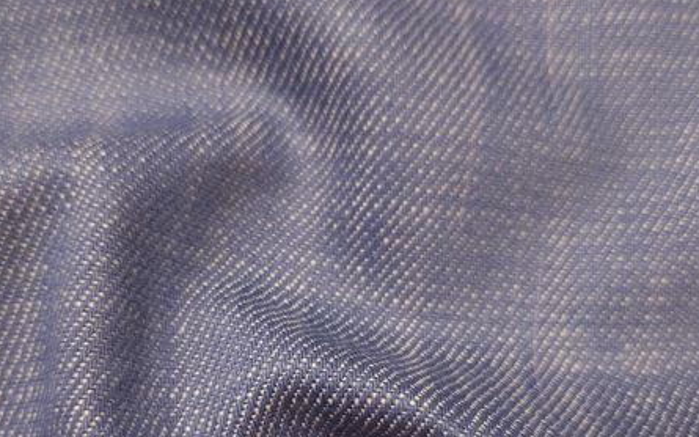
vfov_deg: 29.2
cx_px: 273
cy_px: 352
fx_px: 819
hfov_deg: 45.9
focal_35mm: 43
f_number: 1.8
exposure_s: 1/50
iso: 125
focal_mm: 5
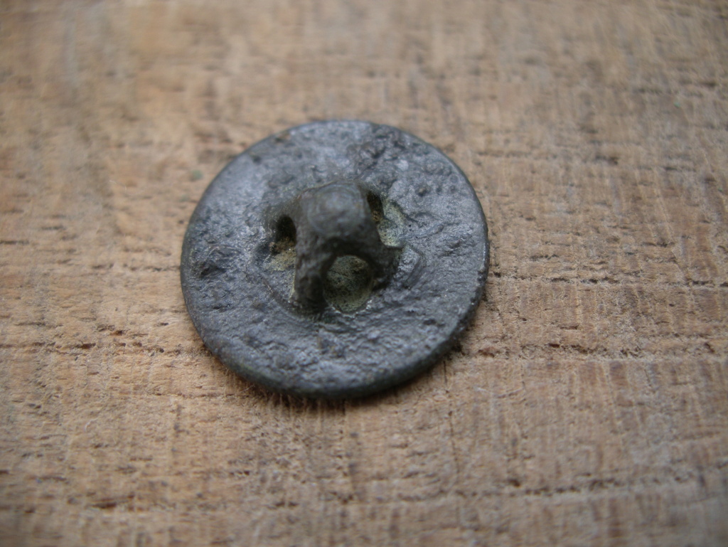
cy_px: 274
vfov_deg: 38.7
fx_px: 779
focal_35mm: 37
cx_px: 364
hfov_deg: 50.1
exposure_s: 1/40
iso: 80
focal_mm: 7.8
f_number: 2.8
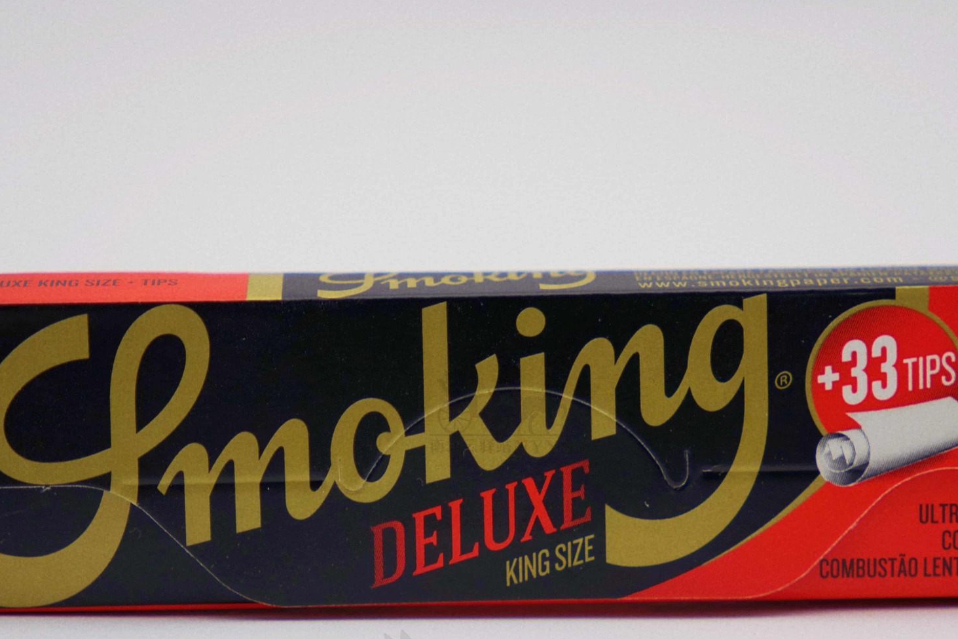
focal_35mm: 123
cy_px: 468
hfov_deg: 16.6
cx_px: 511
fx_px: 3274
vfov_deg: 11.1
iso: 100
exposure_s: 1/160
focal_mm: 50
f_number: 2.8
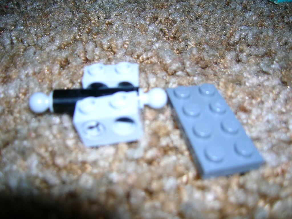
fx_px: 287
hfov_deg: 54.0
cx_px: 146
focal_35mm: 34
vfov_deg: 41.8
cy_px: 110
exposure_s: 1/60.1
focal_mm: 5.7
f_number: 2.9
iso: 50
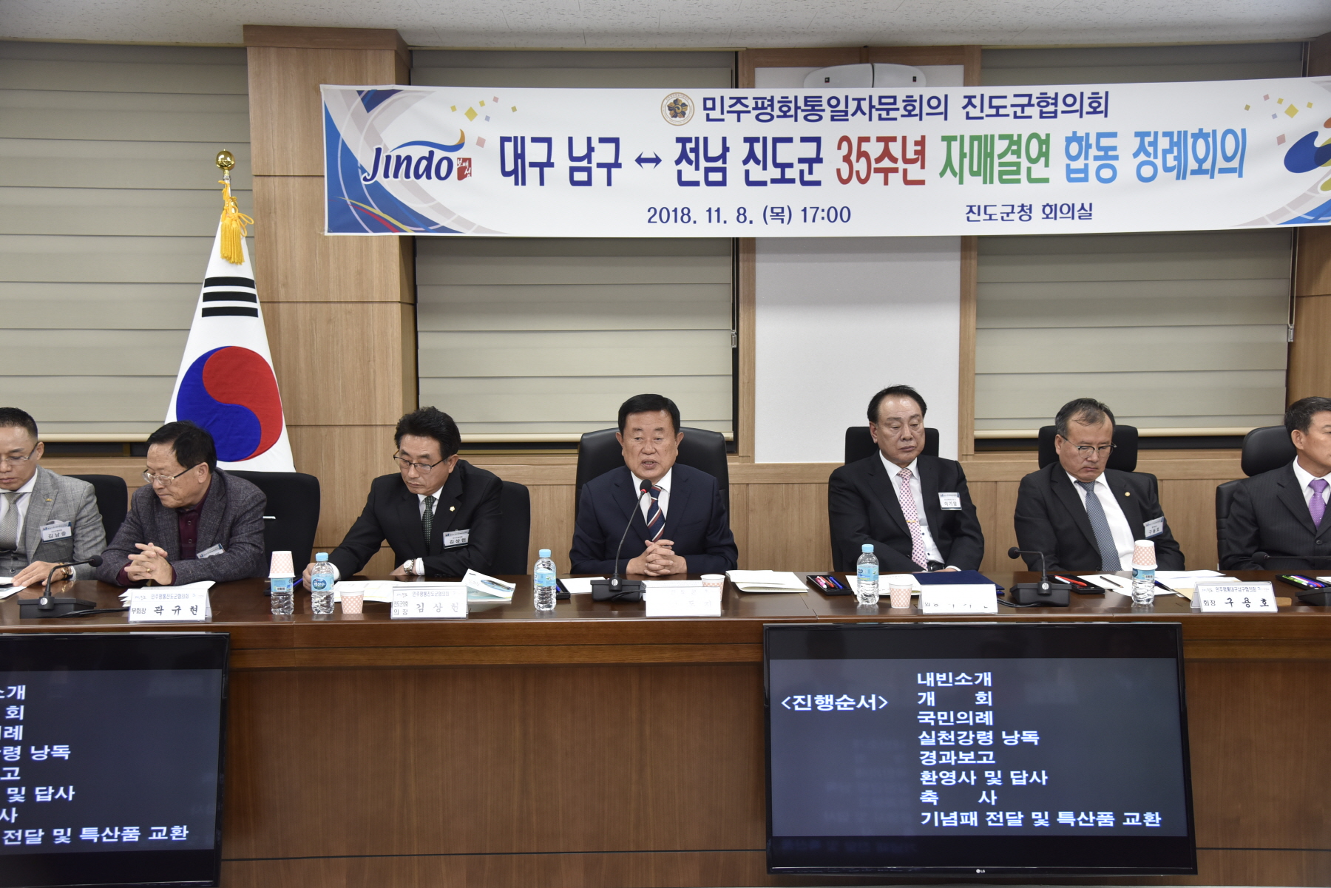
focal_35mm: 35
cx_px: 666
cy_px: 444
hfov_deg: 54.4
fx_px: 1294
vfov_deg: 37.9
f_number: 4.5
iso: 800
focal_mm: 35
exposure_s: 1/125
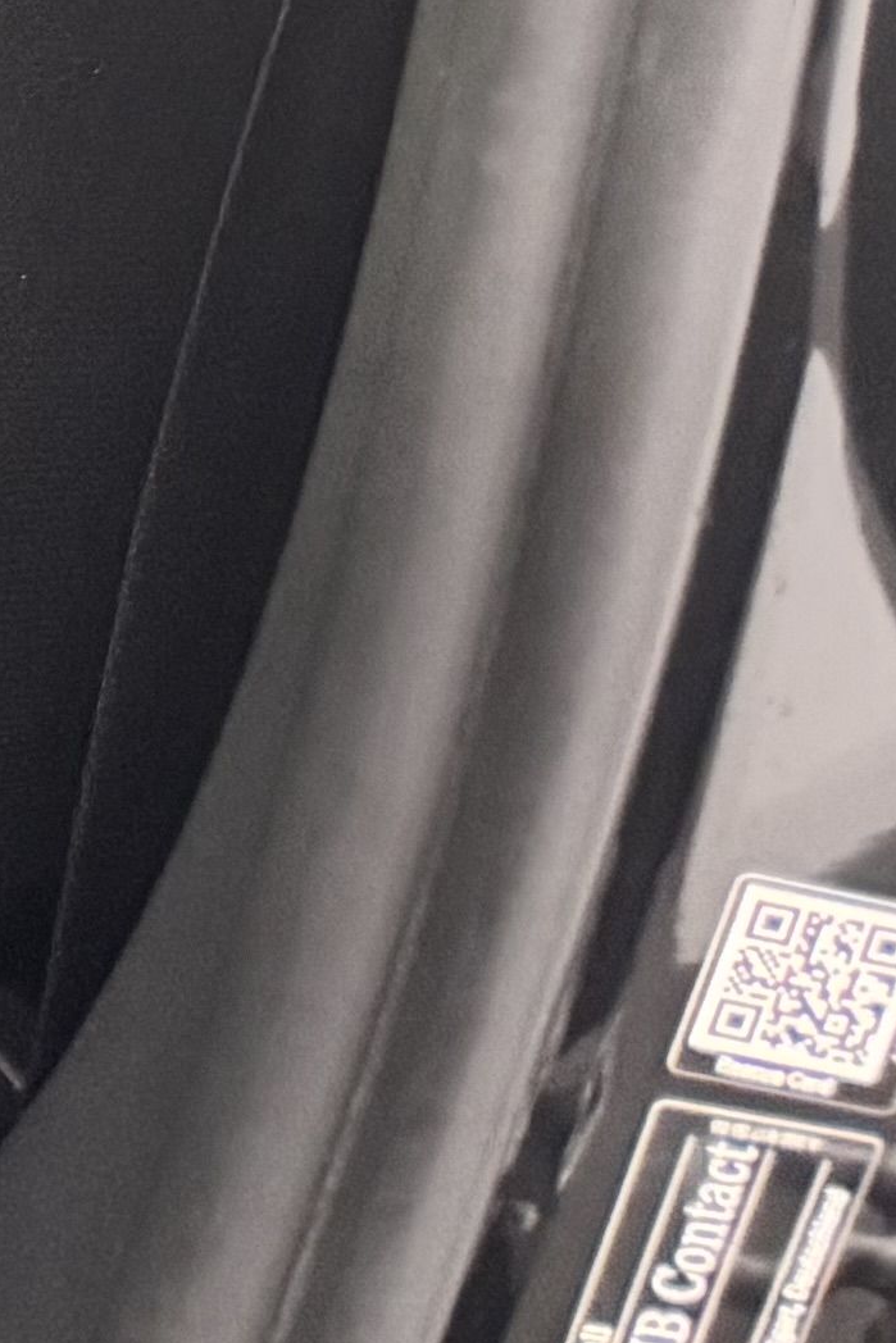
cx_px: -2660
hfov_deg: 7.4
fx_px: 5075
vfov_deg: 14.1
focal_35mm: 136
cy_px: -663
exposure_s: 1/50
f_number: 1.78
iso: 320
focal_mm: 6.76
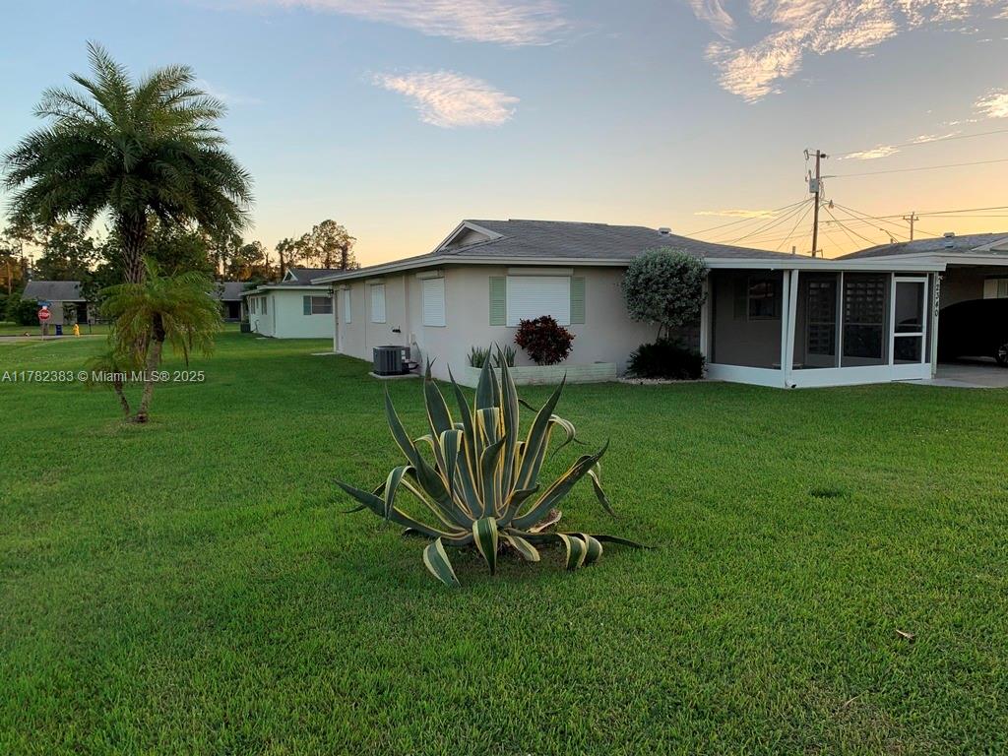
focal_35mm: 26
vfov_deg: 53.1
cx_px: 504
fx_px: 757
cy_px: 378
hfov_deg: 67.3
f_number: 1.8
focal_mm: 4.25
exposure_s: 1/355
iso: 25
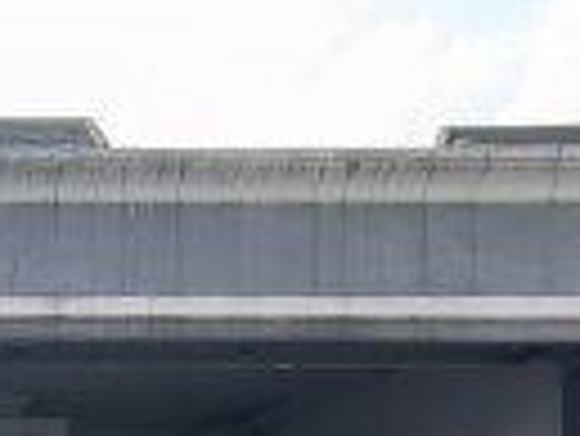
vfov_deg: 17.1
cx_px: -191
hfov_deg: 22.6
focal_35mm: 76
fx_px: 1275
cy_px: 701
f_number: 2.2
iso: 50
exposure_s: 1/413
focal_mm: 1.65
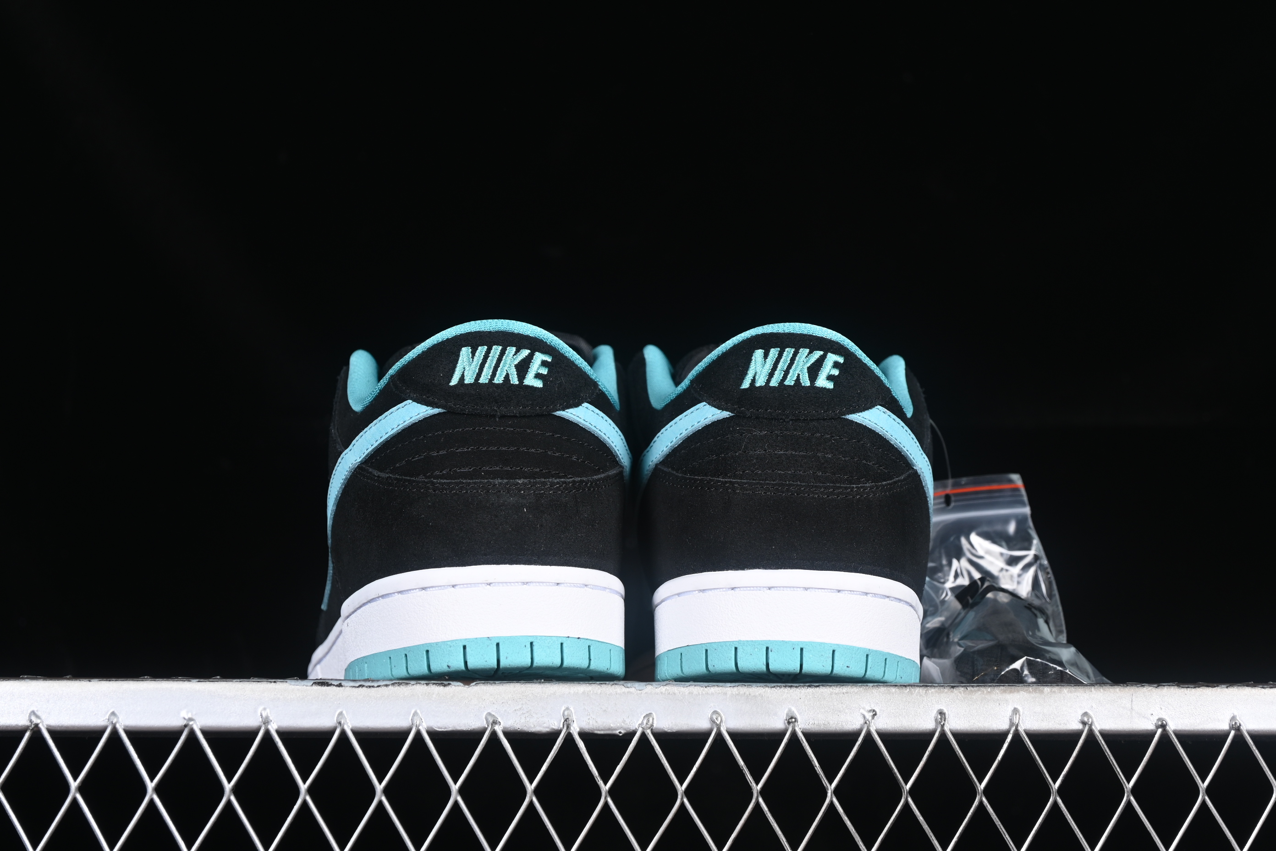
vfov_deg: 18.2
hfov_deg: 27.0
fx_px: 2658
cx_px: 638
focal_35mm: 75
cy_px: 426
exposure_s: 1/60
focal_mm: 50
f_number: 6.3
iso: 160
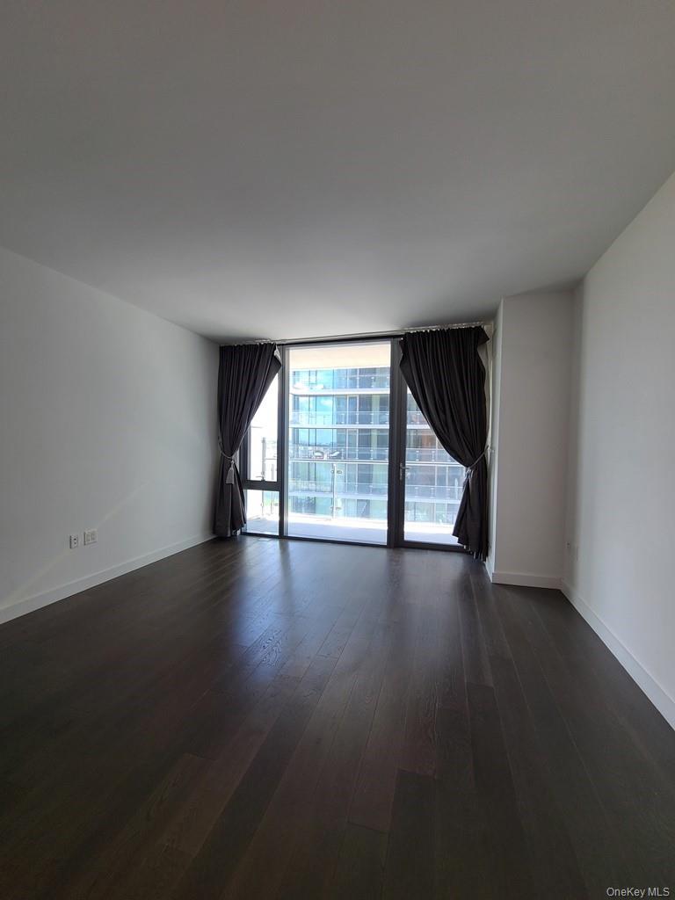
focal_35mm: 13
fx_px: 338
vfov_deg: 106.2
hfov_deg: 89.9
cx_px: 338
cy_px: 450
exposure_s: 1/119
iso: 100
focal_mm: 2.2
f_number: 2.2
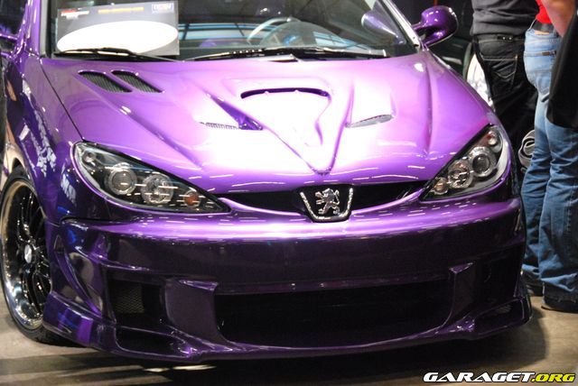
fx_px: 1808
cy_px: 193
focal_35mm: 112
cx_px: 289
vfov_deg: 12.2
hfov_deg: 18.2
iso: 1600
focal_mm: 75
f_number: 5.3
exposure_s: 1/40
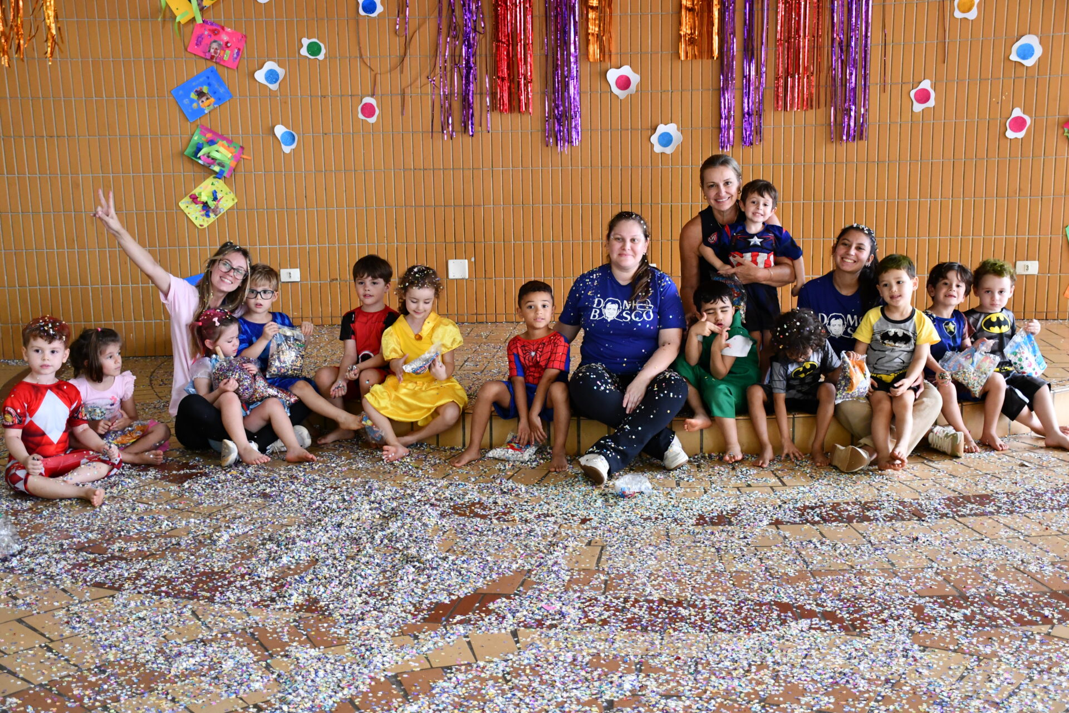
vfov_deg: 28.1
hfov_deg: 41.1
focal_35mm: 48
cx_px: 534
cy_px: 356
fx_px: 1425
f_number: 4
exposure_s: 1/125
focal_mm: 32
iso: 2000
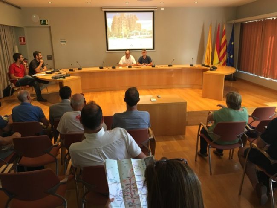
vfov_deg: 48.3
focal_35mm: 29
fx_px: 232
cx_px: 138
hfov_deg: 61.6
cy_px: 104
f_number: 2.2
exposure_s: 1/33
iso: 200
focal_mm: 4.15
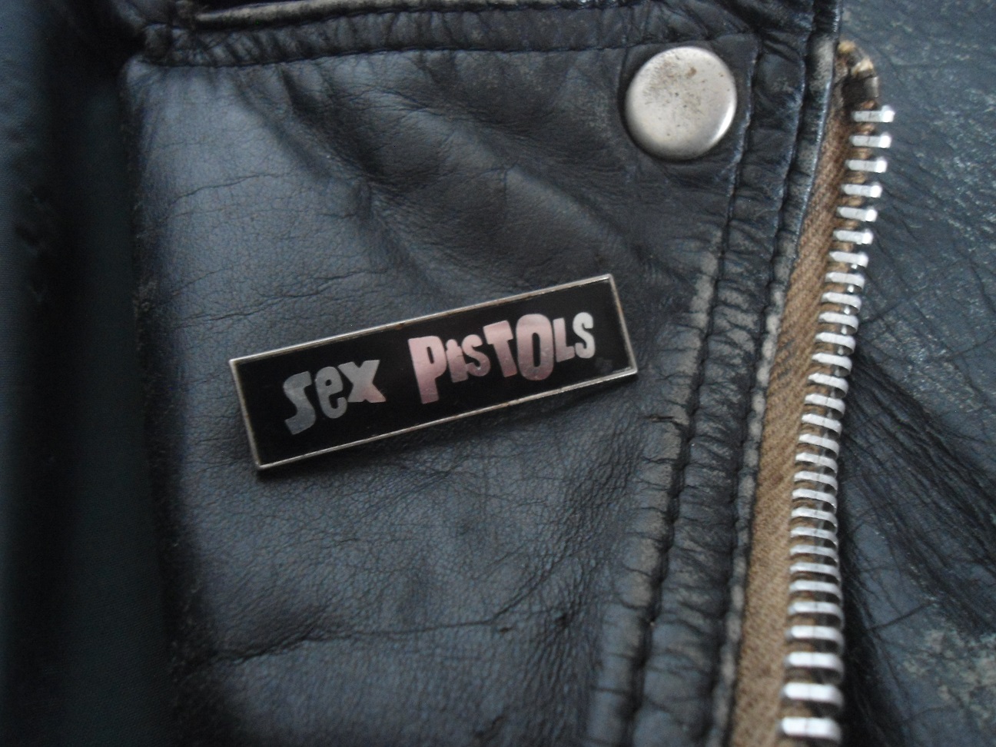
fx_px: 892
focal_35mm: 31
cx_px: 498
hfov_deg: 58.4
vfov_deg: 45.4
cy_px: 374
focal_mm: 5.6
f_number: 3
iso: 400
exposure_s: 1/8
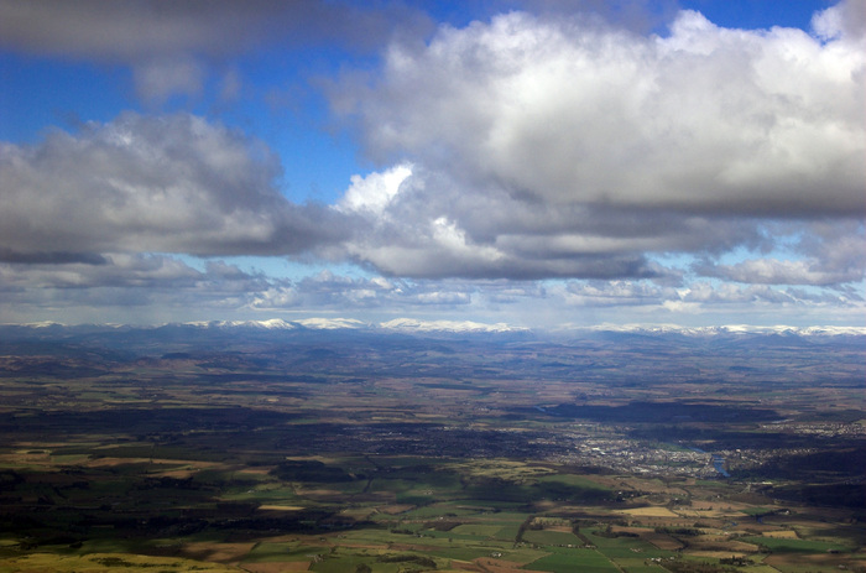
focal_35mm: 60
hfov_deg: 33.5
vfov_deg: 22.5
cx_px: 433
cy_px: 286
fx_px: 1440
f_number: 11
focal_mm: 40
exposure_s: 1/250
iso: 400
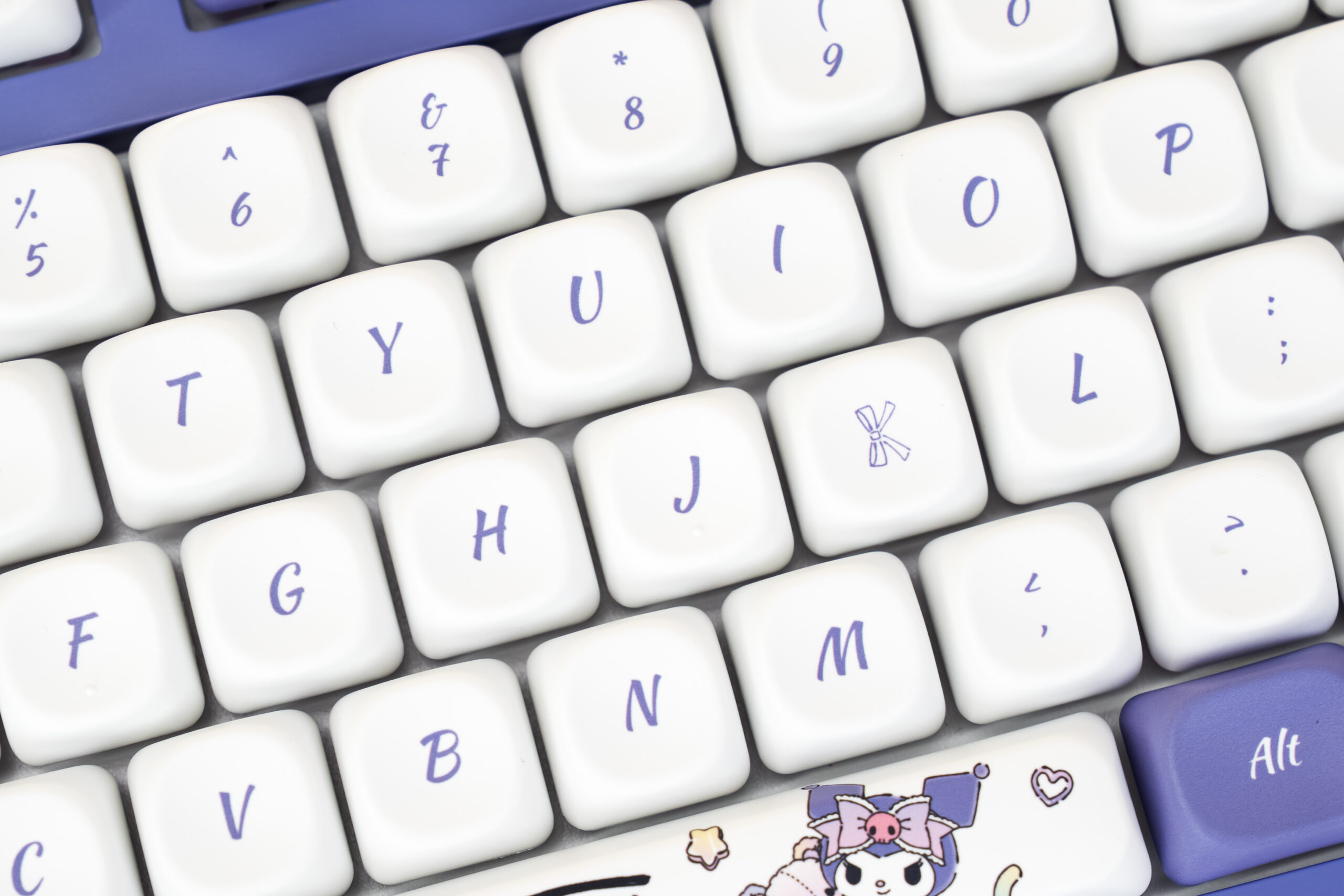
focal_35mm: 105
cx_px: 672
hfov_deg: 19.5
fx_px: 3920
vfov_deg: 13.0
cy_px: 448
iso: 640
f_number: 6.3
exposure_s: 1/160
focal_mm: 70
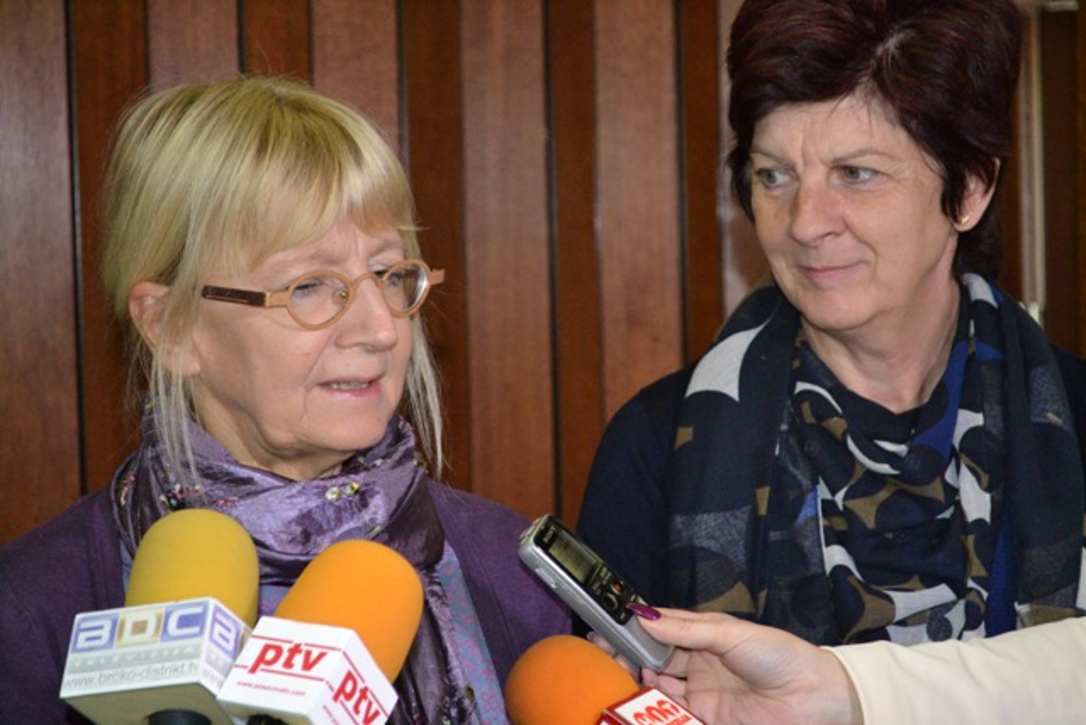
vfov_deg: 16.6
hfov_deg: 24.6
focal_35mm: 82
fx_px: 2489
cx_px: 543
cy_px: 362
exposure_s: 1/60
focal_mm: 55
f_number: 5.6
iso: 3200
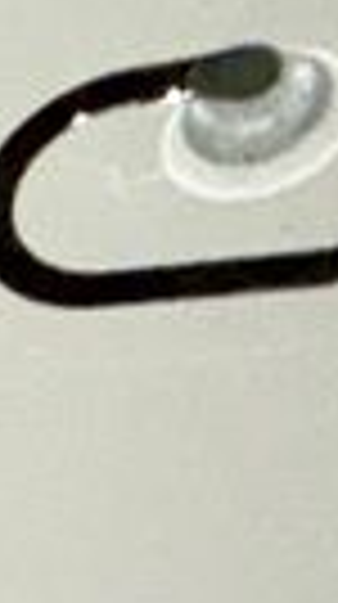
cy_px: 1125
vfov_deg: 13.8
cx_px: -1884
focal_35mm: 137
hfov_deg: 4.7
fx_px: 2191
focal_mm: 2.22
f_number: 2.2
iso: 200
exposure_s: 1/31
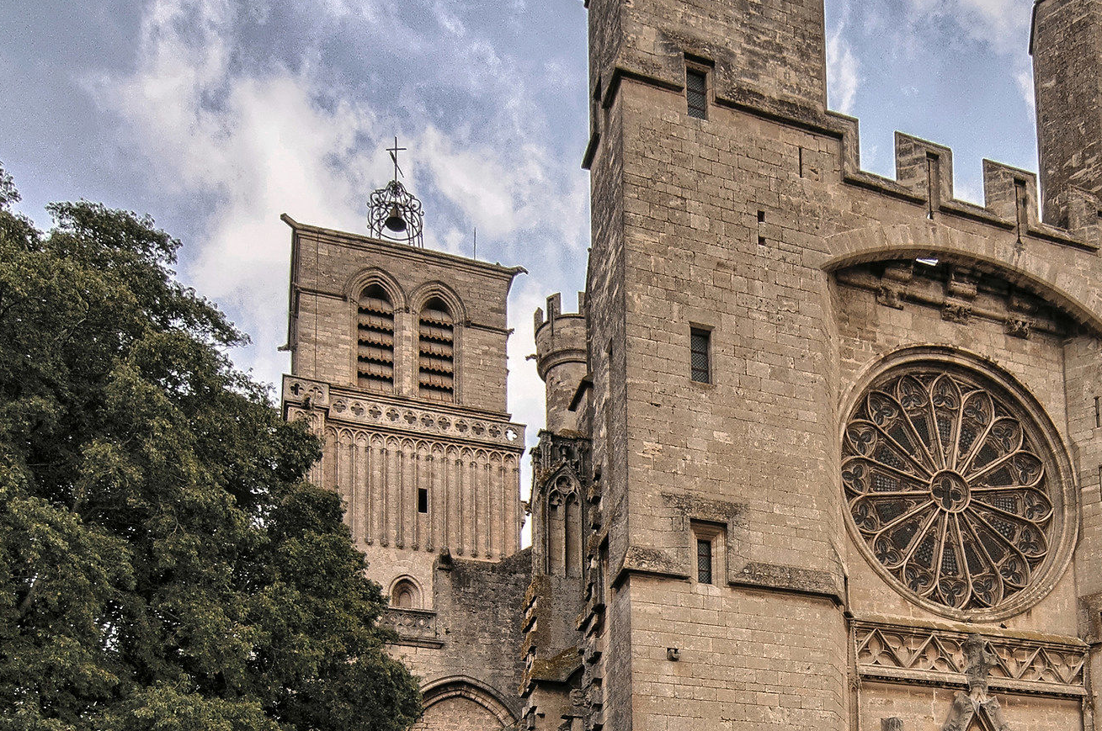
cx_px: 777
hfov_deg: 55.5
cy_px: 513
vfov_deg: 39.2
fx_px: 1009
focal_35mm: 33
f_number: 8
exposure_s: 1/160
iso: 200
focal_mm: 12
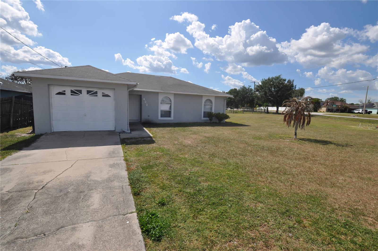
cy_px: 126
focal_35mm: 15
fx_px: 157
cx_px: 189
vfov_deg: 77.2
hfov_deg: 100.5
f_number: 10
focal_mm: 10
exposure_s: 1/400
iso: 200
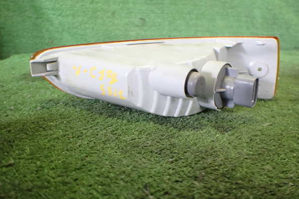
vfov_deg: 41.1
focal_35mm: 32
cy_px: 98
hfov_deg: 58.7
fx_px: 266
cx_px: 151
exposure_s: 1/60
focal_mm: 5.4
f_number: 2.3
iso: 800
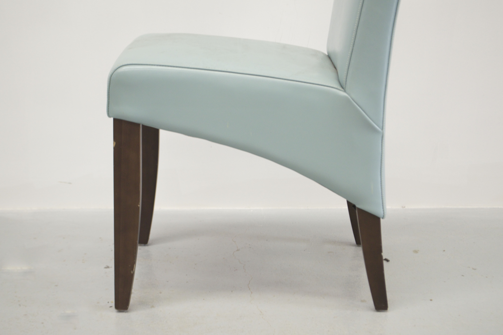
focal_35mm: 69
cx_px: 252
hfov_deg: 29.3
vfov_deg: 19.7
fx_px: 963
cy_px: 168
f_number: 5.3
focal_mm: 46
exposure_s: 1/20
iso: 400
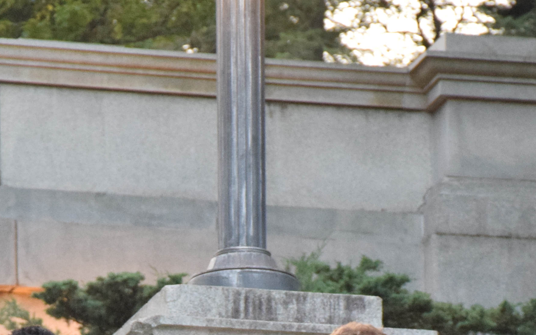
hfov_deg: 4.0
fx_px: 7583
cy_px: 582
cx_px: 101
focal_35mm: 519
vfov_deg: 2.5
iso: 1600
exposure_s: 1/125
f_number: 5.6
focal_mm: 100
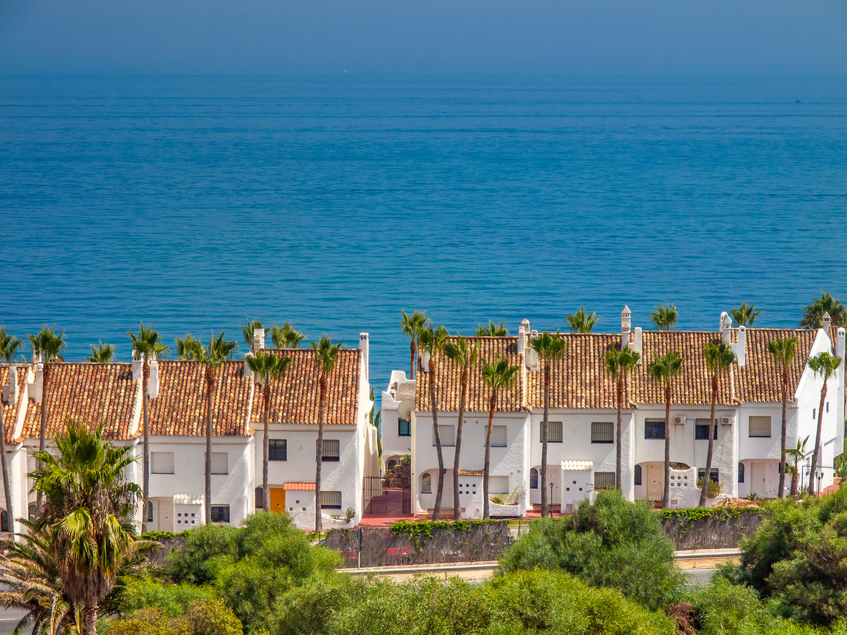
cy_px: 318
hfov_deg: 18.2
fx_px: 2642
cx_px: 424
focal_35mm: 108
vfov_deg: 13.7
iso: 200
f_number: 6.3
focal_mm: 54
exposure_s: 1/1250
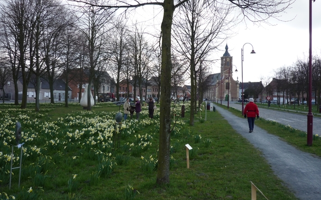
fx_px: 315
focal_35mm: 36
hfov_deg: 54.0
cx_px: 160
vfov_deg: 35.2
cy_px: 81
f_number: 2.8
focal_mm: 5.5
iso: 100
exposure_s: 1/500
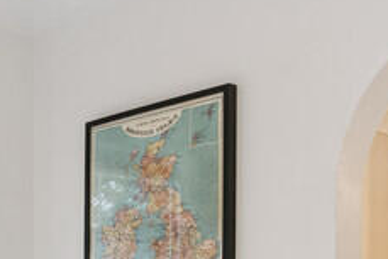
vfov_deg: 16.8
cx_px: -129
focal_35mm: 76
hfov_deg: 23.3
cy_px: 350
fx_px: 820
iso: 800
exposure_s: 1/100
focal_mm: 17
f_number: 6.3
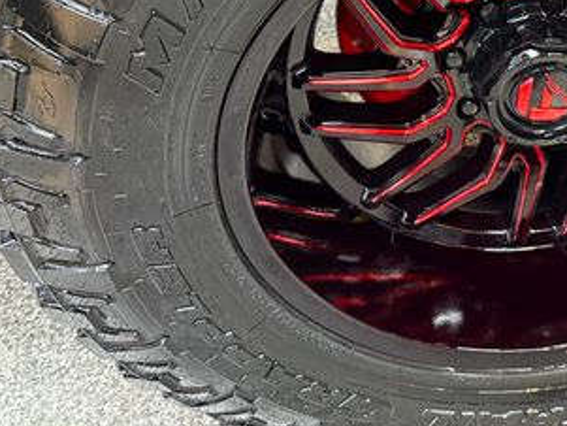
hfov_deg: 34.8
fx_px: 836
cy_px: -6
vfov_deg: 26.9
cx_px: 537
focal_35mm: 51
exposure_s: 1/30
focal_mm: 6.76
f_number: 1.78
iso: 800
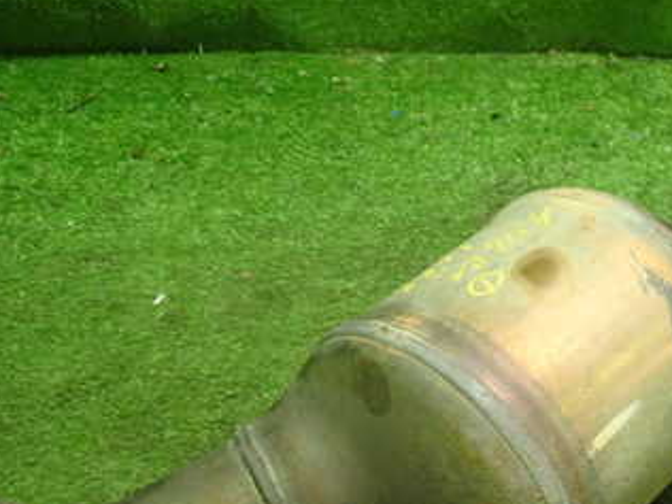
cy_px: 402
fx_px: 1107
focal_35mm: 57
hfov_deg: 33.5
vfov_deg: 25.2
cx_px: 451
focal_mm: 5.4
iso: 800
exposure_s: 1/25
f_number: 2.3
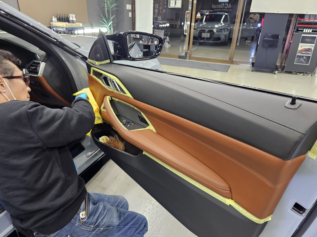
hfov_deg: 73.9
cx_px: 158
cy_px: 118
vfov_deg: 58.9
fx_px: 211
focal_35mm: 23
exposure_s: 1/100
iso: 400
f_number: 1.7
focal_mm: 6.3
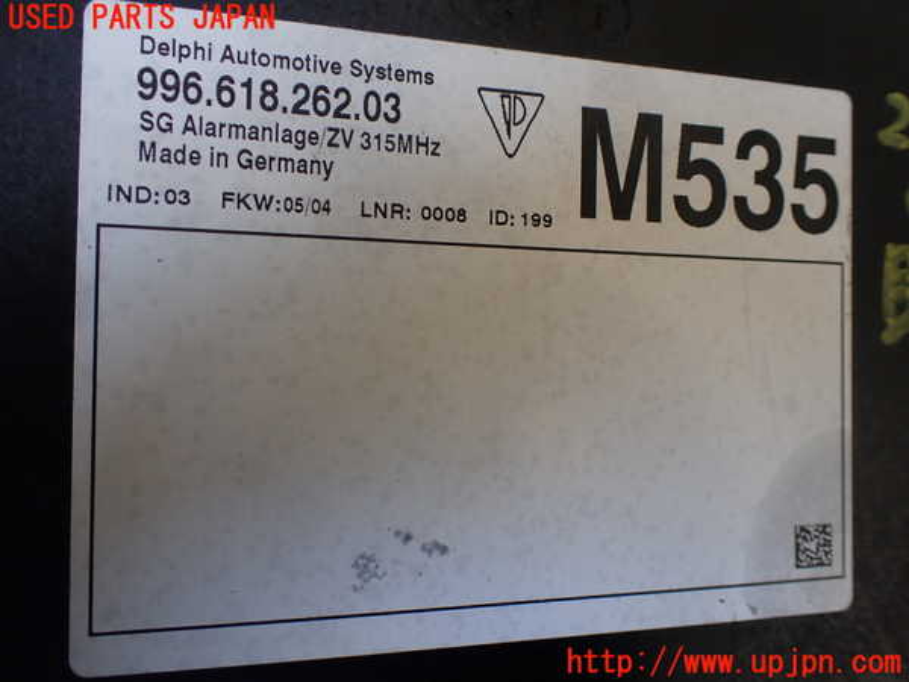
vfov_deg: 46.8
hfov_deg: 60.0
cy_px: 341
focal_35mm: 30
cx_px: 454
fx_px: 788
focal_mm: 5.4
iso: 160
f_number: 2.3
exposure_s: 1/125
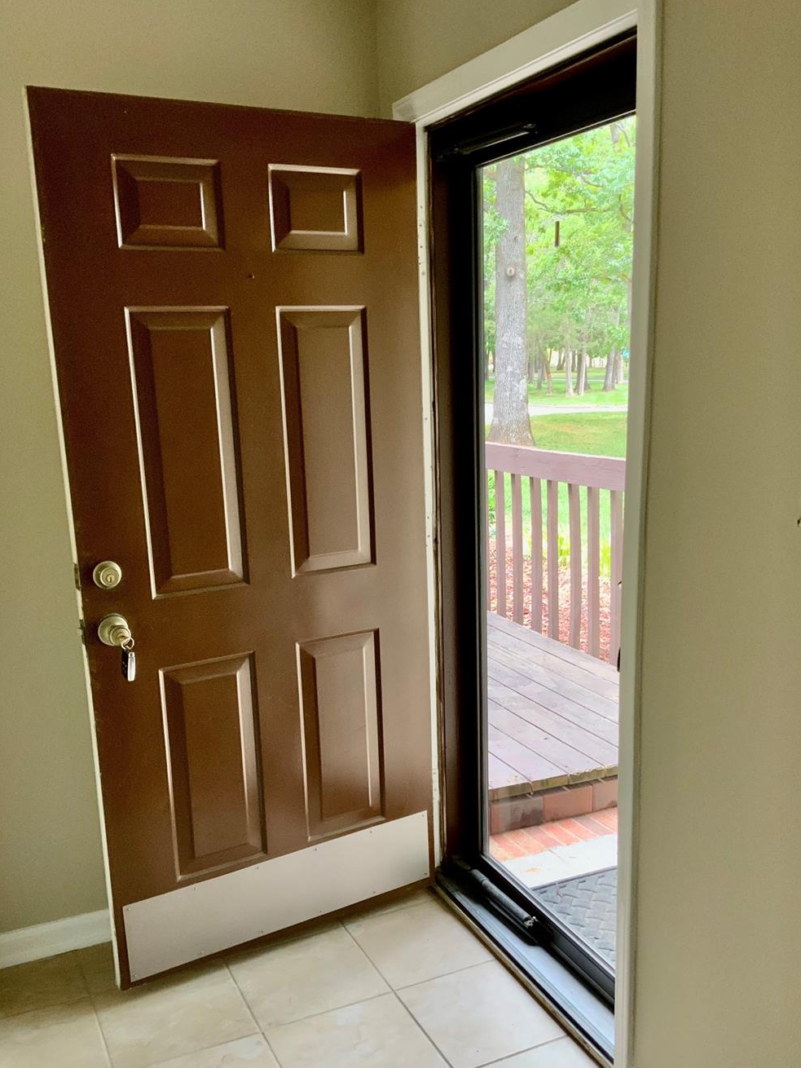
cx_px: 403
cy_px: 603
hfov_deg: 41.8
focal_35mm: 34
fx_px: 1049
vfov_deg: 53.8
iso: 80
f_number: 1.8
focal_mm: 3
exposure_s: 1/60
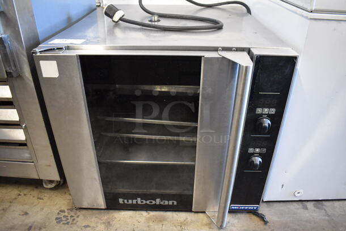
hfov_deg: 67.3
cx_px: 173
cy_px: 116
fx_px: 260
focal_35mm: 27
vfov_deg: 48.0
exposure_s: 1/125
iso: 7200
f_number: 3.5
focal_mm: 18
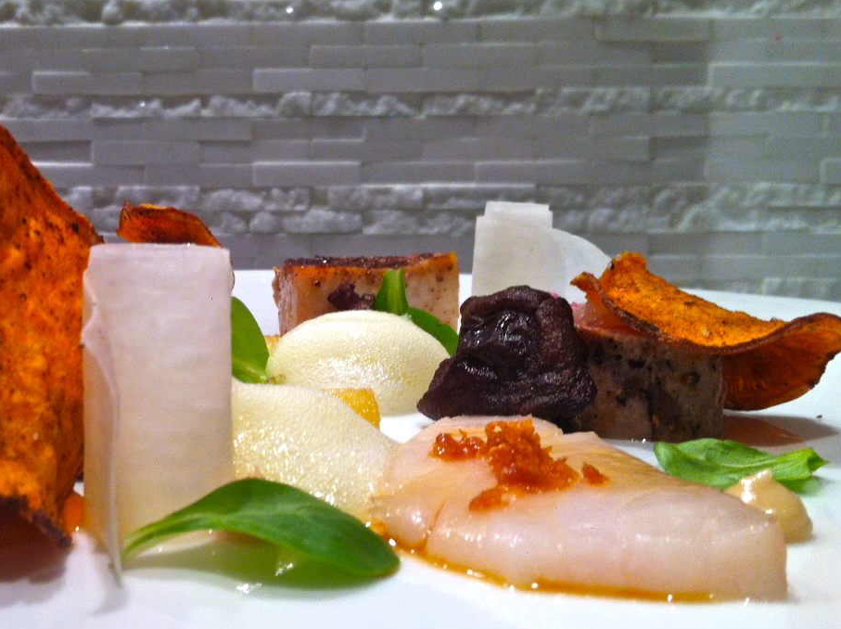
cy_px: 290
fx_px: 1213
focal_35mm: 50
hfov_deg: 37.8
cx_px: 272
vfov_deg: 29.0
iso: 80
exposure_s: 1/20
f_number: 2.8
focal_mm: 3.85
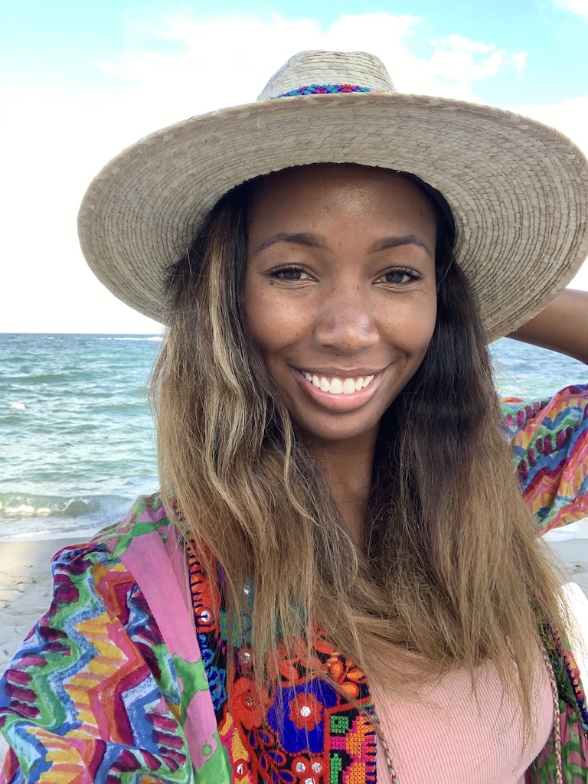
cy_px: 392
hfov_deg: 44.2
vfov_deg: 56.8
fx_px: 725
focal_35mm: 32
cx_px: 294
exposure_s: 1/121
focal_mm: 2.87
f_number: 2.2
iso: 40
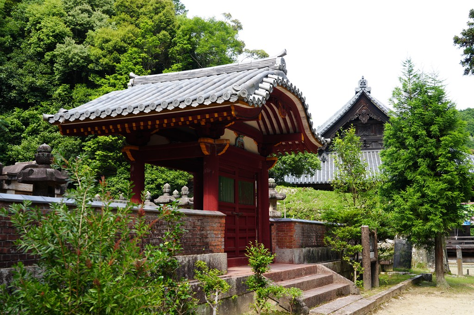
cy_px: 158
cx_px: 237
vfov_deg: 33.4
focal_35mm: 40
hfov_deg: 48.5
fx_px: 526
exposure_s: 1/80
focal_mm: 40
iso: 100
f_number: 5.6
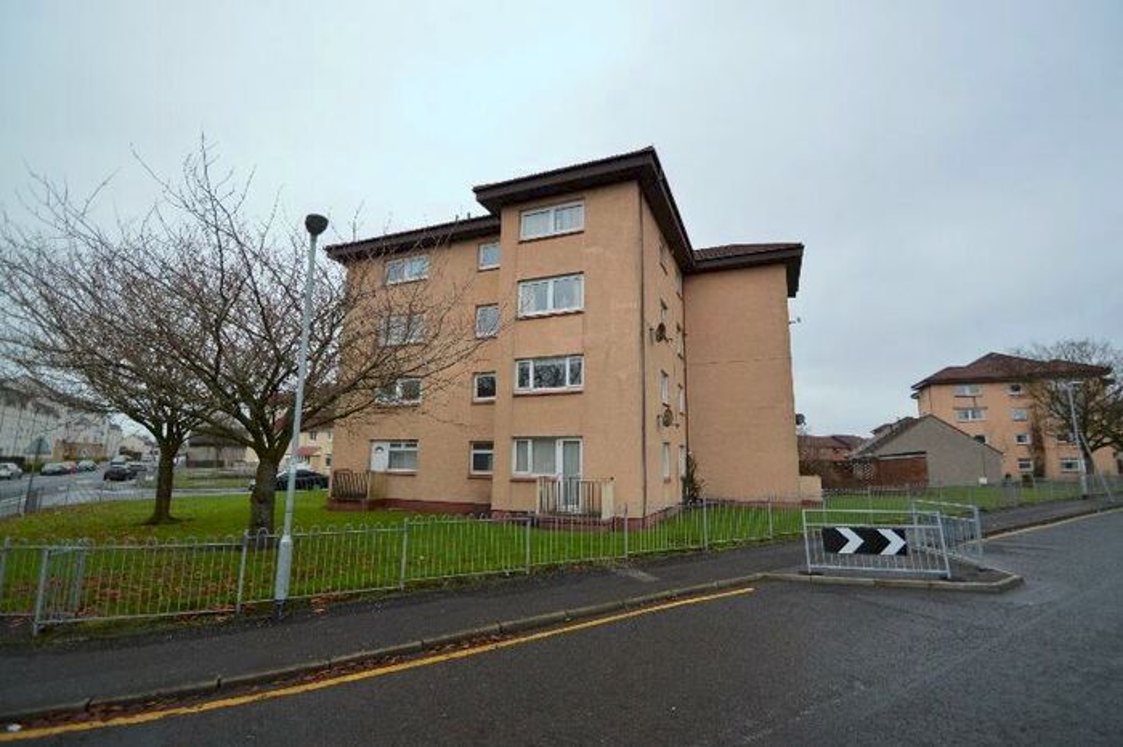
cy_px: 374
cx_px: 562
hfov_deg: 100.4
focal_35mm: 15
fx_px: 468
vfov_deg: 77.3
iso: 1000
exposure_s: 1/500
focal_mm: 10
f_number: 3.5
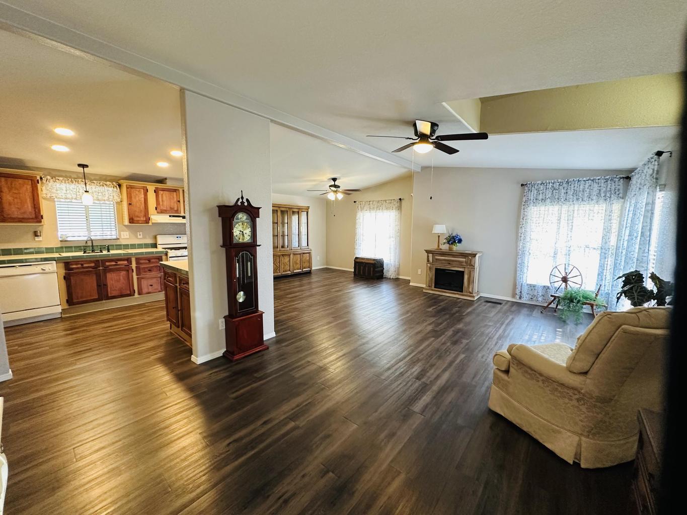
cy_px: 258
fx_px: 278
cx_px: 344
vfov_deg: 85.7
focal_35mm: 14
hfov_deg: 102.1
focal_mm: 2.22
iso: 250
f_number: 2.2
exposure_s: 1/60
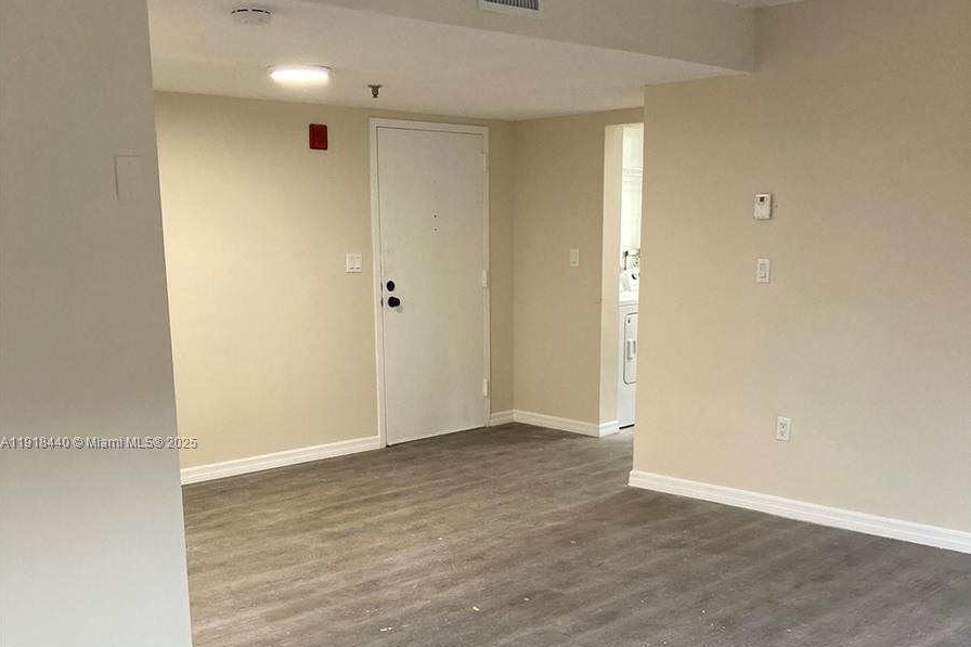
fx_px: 1052
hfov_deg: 49.6
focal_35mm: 39
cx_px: 486
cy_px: 443
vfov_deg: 33.8
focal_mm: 3.99
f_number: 1.8
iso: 160
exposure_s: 1/60
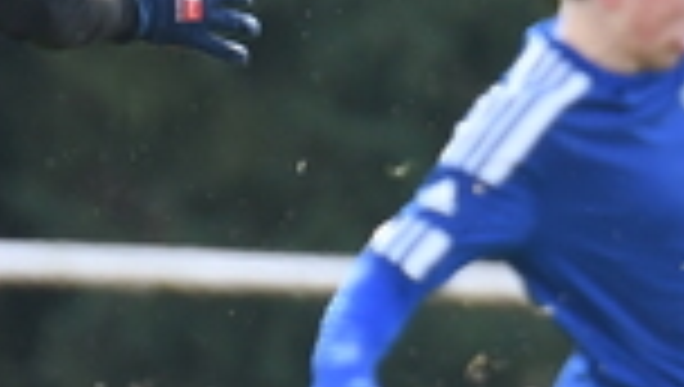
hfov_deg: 0.7
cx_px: 392
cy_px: 128
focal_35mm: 2956
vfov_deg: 0.4
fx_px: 53688
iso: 400
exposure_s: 1/1250
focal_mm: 300
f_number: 4.5
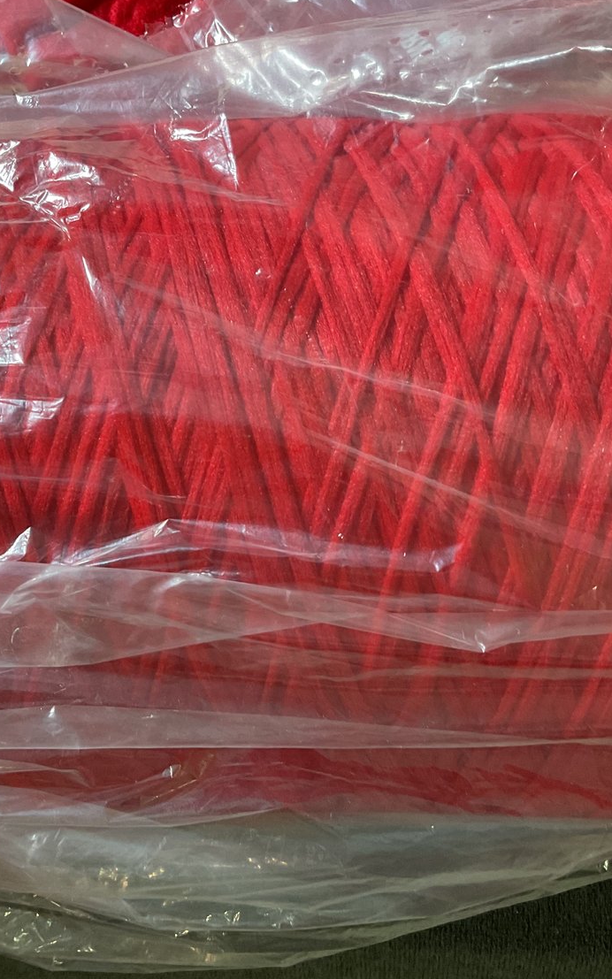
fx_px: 1121
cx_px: 306
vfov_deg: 47.2
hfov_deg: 30.5
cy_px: 497
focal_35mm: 42
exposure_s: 1/60
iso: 160
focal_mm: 3
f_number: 1.8
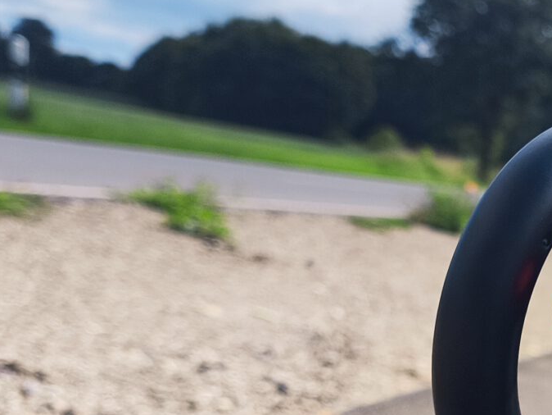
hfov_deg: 18.6
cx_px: 797
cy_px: 386
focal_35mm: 95
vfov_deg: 15.4
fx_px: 1515
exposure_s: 1/2317
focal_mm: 4.71
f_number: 1.7
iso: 50
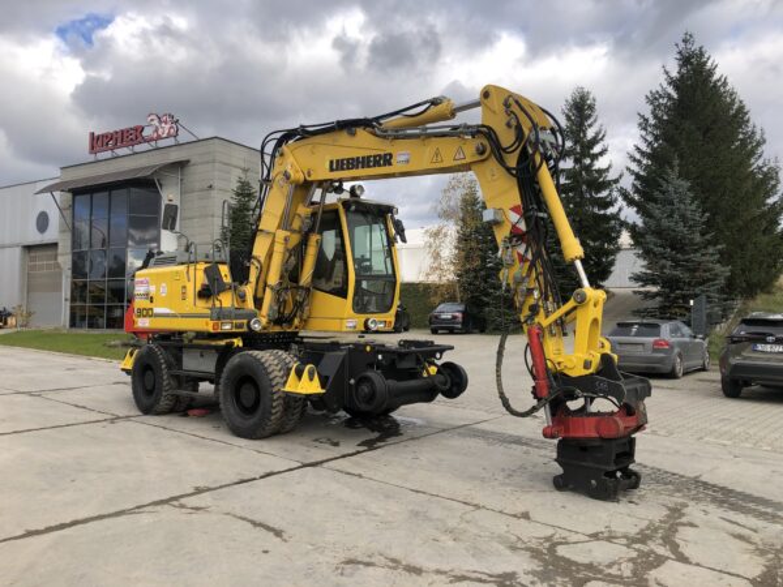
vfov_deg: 49.7
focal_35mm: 28
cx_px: 392
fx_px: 633
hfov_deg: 63.4
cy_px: 294
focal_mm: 3.99
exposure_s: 1/1000
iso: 20
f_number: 1.8
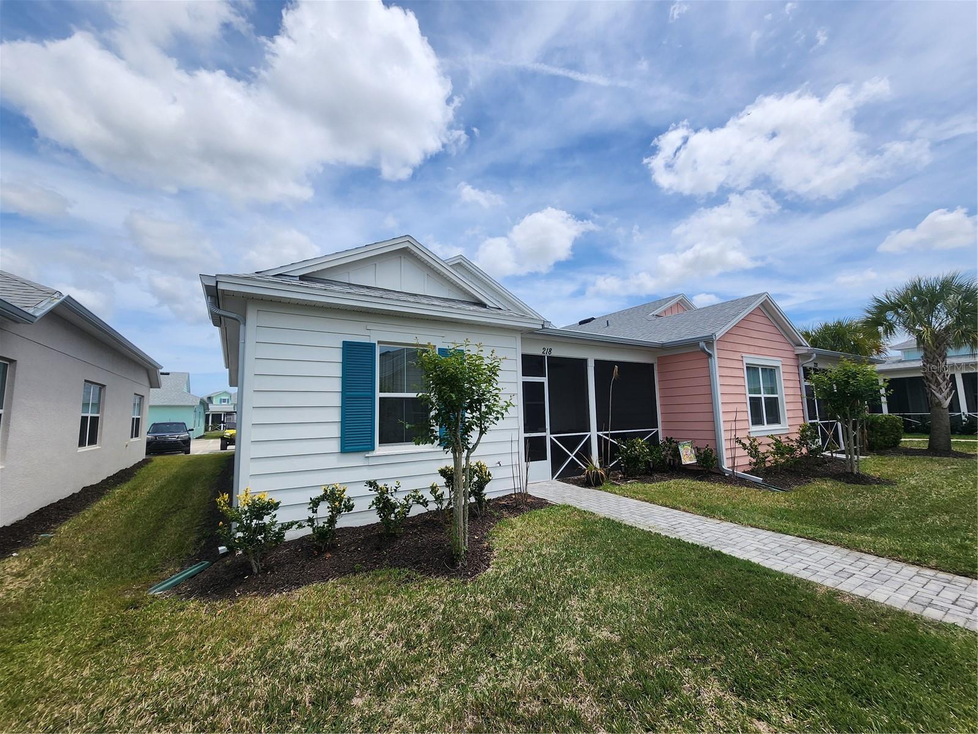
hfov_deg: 106.2
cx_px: 489
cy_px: 367
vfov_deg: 89.9
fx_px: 367
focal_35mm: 13
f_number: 2.2
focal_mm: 2.2
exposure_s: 1/2977
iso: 50
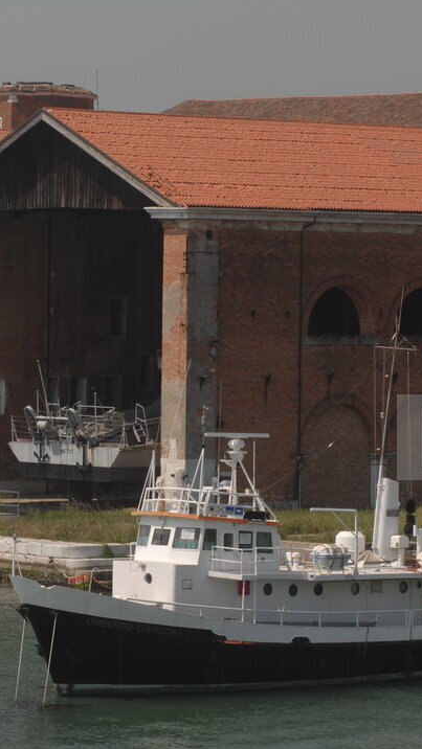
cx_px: 164
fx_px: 3778
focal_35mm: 190
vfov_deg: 11.3
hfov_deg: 6.4
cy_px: 374
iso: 100
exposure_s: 1/200
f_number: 11
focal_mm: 80
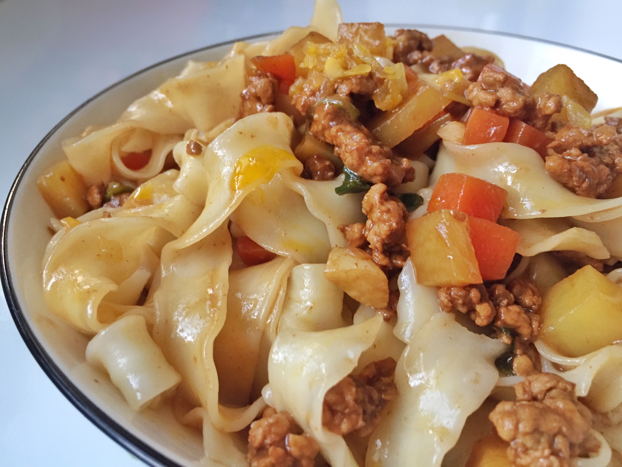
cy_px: 234
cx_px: 311
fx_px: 521
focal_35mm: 29
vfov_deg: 48.2
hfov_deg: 61.7
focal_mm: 4.15
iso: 200
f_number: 2.2
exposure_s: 1/33
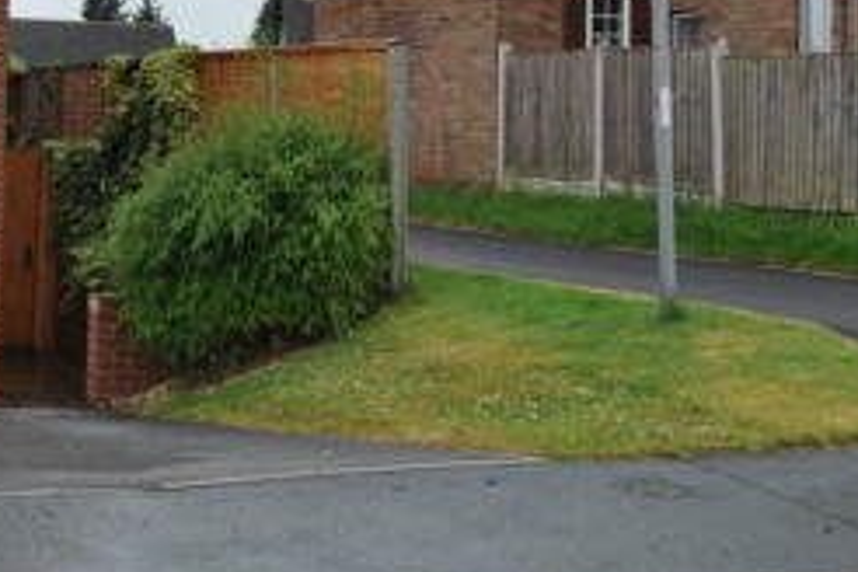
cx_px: -80
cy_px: -17
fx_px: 2097
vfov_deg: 15.2
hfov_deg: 21.9
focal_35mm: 88
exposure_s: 1/200
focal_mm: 22
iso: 200
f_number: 9
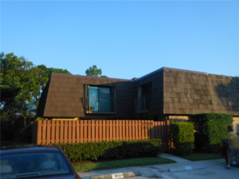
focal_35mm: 33
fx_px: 228
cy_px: 90
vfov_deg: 42.9
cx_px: 120
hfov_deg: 55.4
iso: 80
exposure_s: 1/320
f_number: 3.5
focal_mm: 6
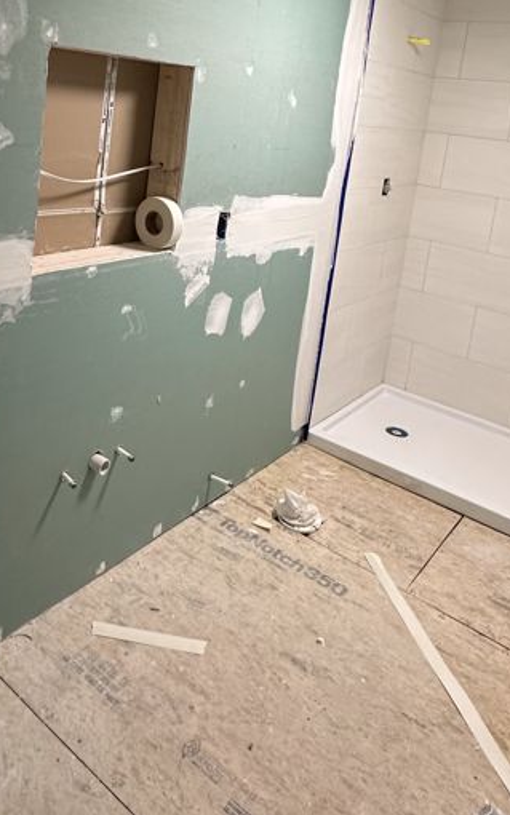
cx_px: 187
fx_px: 689
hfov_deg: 40.3
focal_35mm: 31
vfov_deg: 58.2
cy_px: 209
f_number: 2.2
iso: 200
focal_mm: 2.22
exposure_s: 1/60
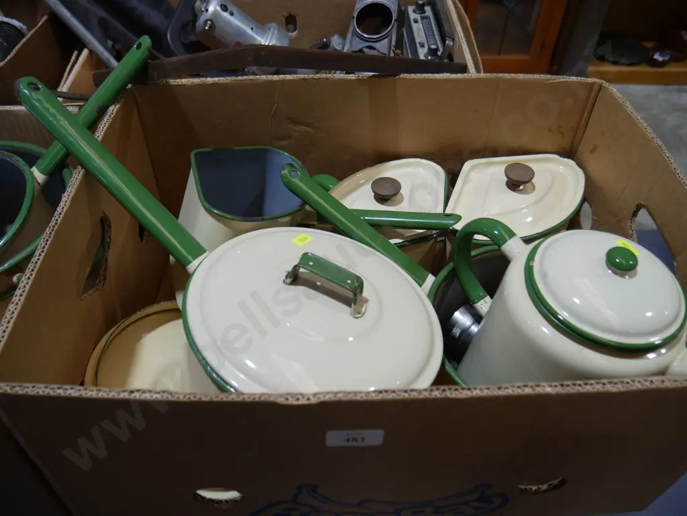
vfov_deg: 49.8
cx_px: 344
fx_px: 556
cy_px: 258
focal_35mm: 28
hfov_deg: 63.4
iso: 200
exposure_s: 1/125
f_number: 3.5
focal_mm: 14
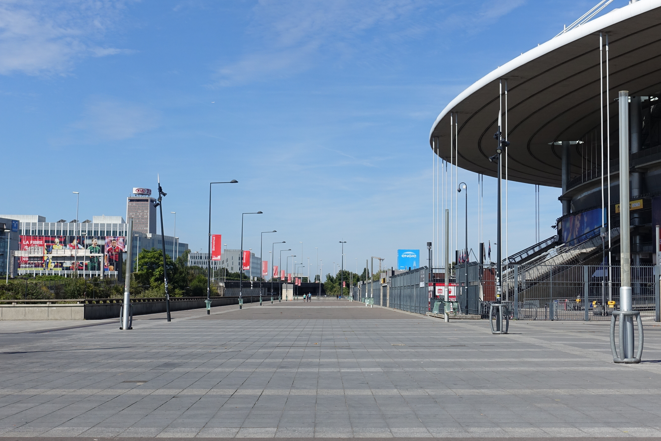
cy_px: 205
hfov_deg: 36.2
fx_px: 1010
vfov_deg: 24.6
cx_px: 307
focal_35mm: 55
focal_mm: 15.31
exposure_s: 1/800
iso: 125
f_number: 5.6
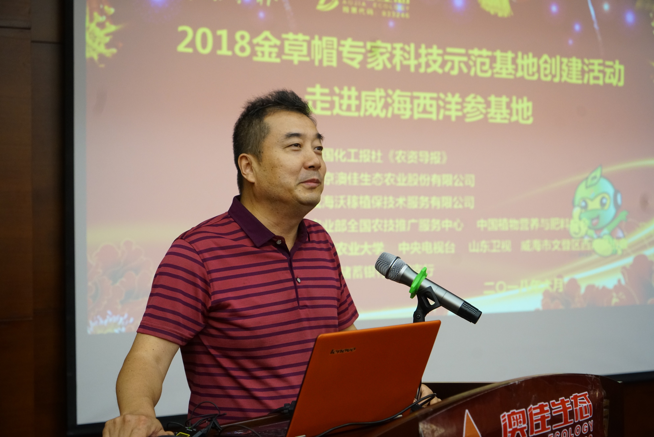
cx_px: 327
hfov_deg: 37.5
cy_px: 218
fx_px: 963
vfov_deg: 25.5
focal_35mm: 53
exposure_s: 1/100
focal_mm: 53
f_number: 5
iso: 3200
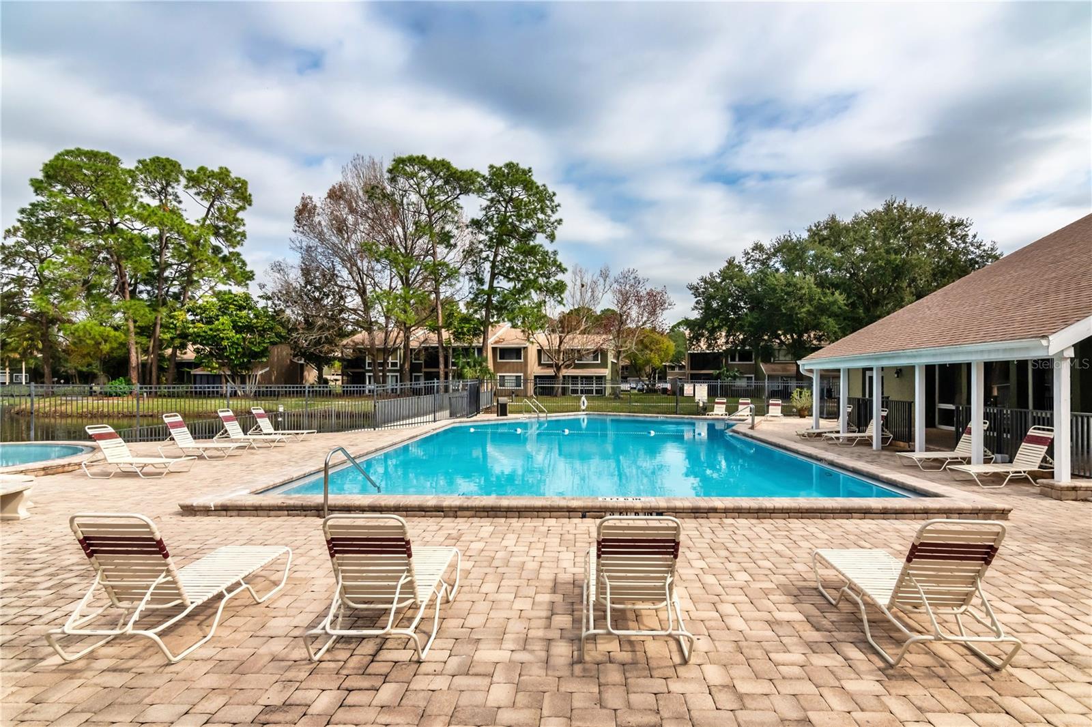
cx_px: 546
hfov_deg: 92.5
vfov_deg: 69.6
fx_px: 523
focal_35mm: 17
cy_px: 364
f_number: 8
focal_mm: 11.5
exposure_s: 1/5000
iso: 800
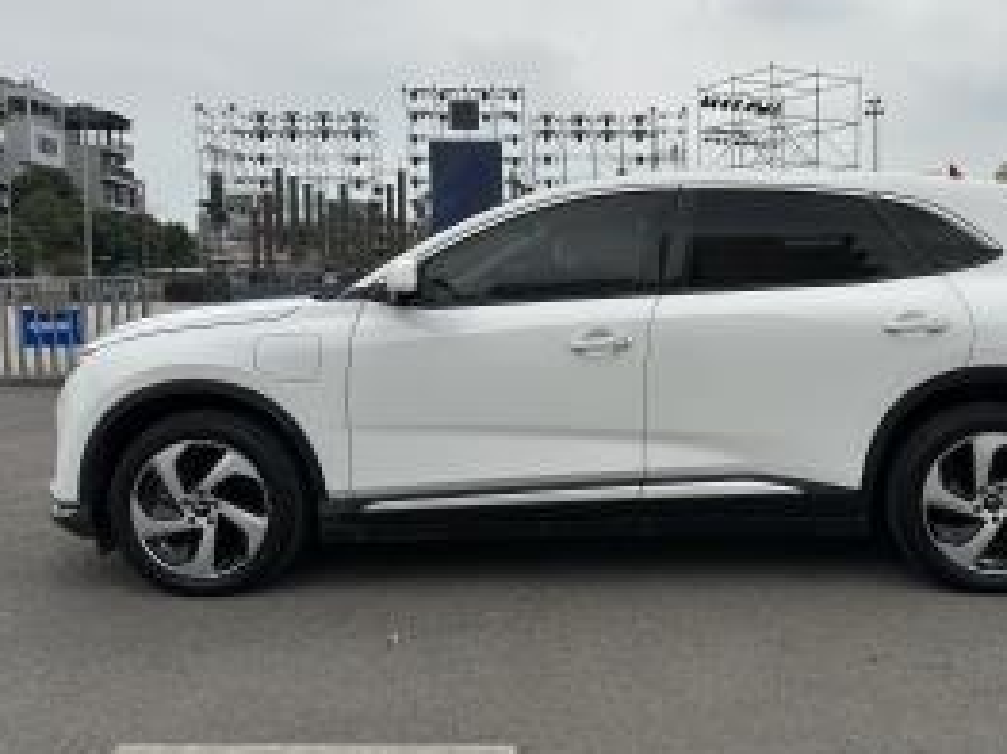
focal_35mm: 32
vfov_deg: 44.0
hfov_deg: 55.8
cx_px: 659
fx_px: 930
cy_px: 318
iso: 80
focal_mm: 6.86
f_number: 1.78
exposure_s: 1/7042
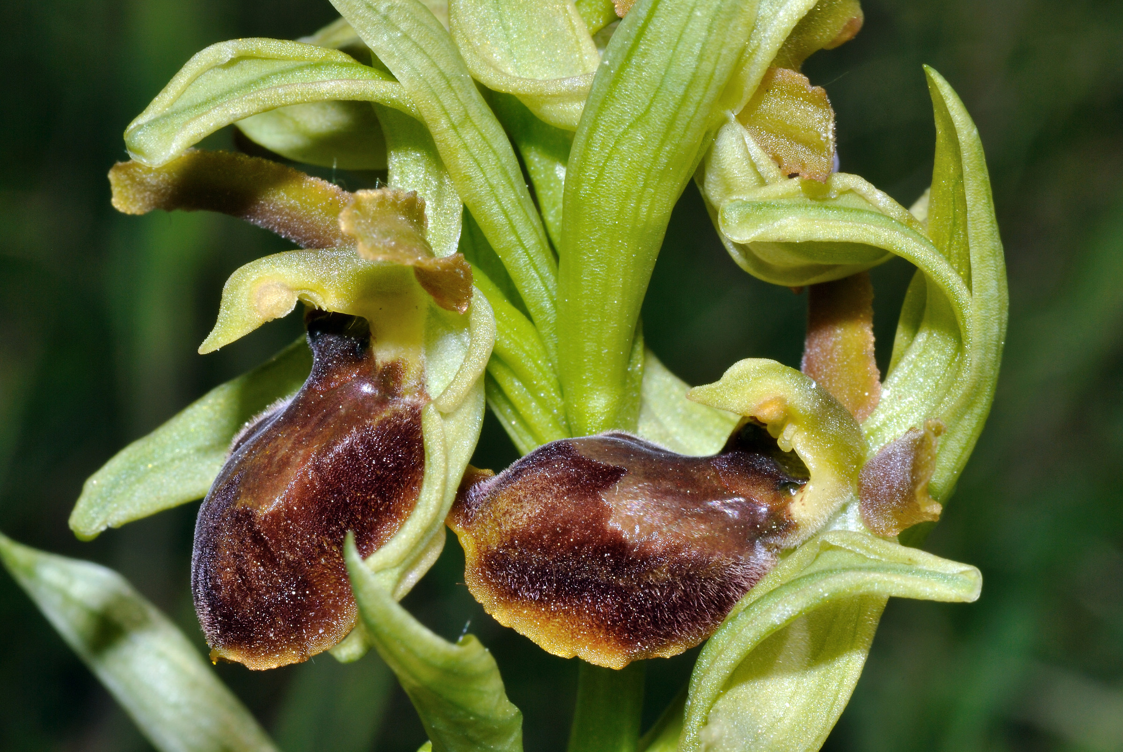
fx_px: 4216
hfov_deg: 15.2
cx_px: 562
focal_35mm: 135
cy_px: 376
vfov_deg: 10.2
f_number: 36
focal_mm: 90
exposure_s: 1/160
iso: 100
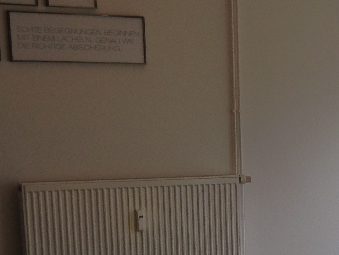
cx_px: 411
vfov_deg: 13.0
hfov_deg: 16.9
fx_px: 1087
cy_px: 295
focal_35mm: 111
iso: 50
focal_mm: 4.12
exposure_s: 1/288
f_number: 2.4
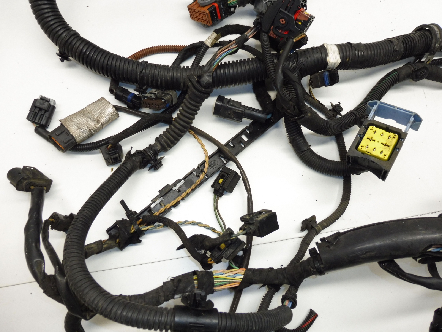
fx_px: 306
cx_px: 221
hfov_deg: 71.6
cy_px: 166
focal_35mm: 24
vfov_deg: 56.8
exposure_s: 1/60
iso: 200
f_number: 3.5
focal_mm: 4.3
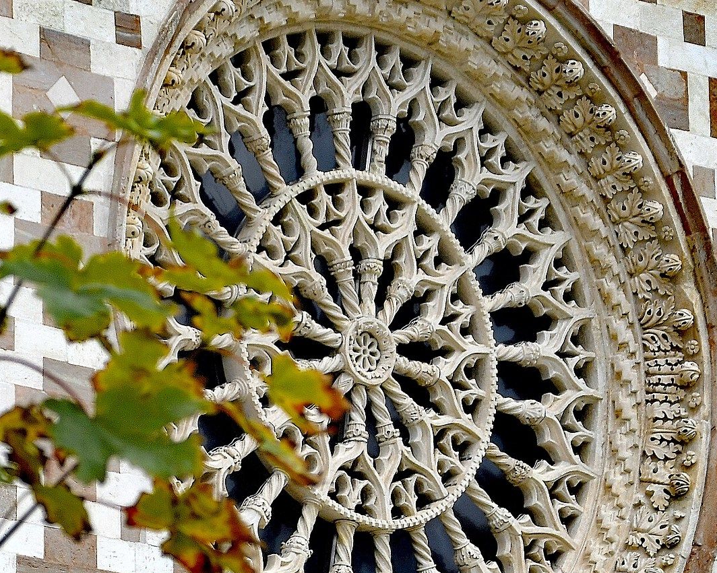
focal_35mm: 273
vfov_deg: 5.7
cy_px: 356
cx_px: 188
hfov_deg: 7.1
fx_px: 5793
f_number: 8
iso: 160
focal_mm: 86
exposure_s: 1/160
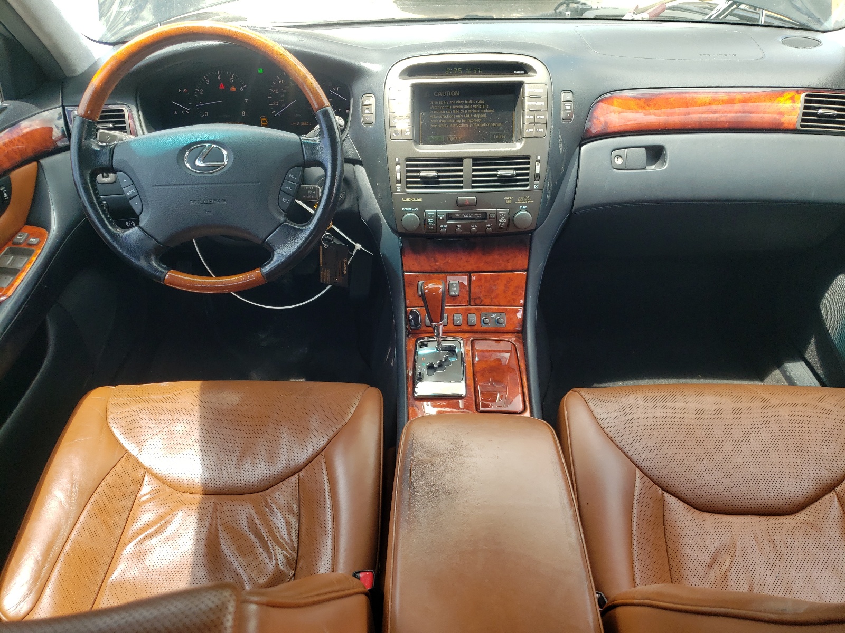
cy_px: 316
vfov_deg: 53.1
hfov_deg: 67.3
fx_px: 635
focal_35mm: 26
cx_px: 422
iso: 50
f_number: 1.5
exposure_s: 1/200
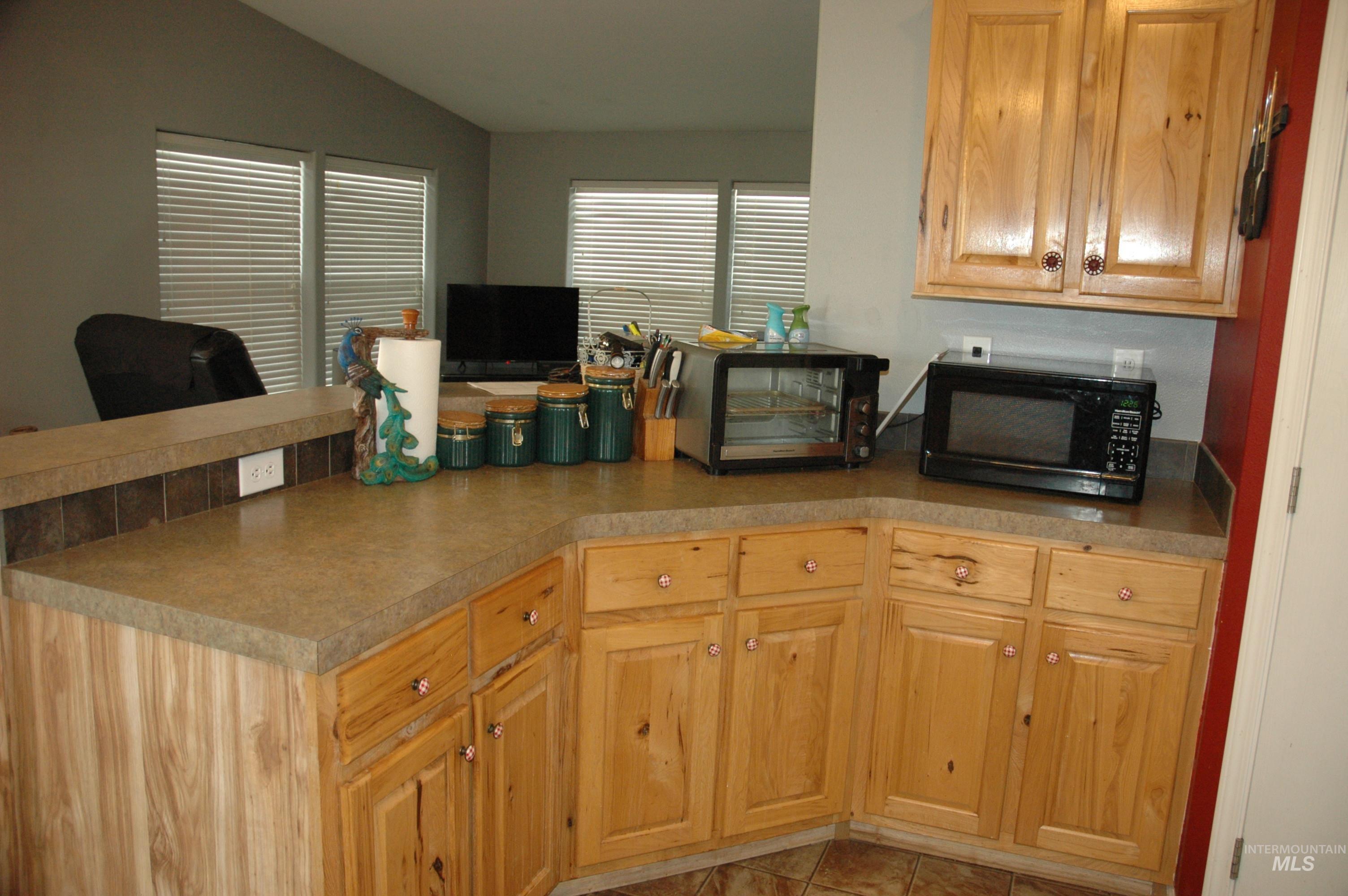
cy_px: 448
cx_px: 674
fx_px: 1010
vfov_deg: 47.8
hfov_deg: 67.4
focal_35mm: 27
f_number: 4
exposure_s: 1/60
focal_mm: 18
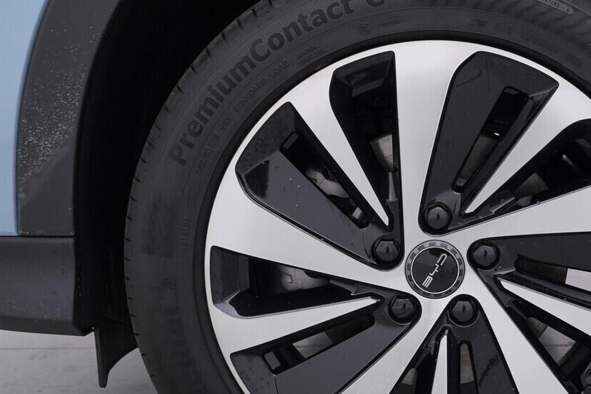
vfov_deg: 21.5
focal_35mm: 63
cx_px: 429
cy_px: 239
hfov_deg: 31.4
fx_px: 1034
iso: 125
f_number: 4
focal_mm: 24
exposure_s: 1/80
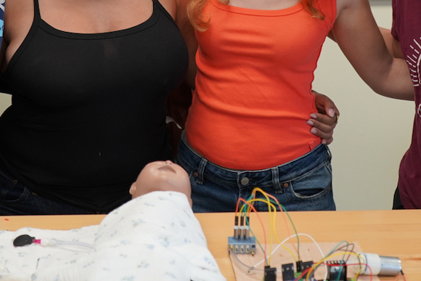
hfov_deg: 27.0
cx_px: 194
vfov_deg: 17.7
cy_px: -15
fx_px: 877
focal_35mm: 75
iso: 1000
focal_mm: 34
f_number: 4
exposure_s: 1/160
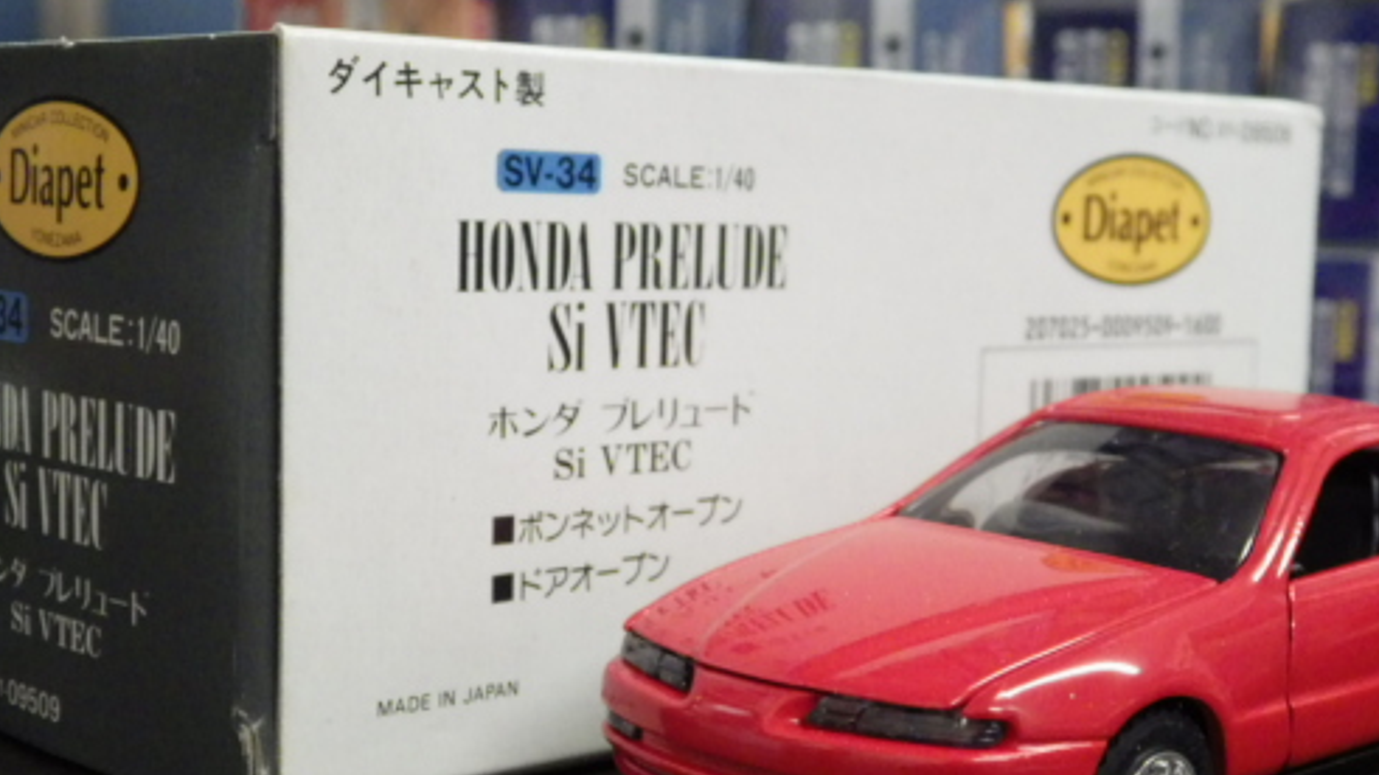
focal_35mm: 71
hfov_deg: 29.7
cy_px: 475
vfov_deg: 17.0
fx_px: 2596
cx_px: 812
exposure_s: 1/50
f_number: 3.8
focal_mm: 9
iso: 800
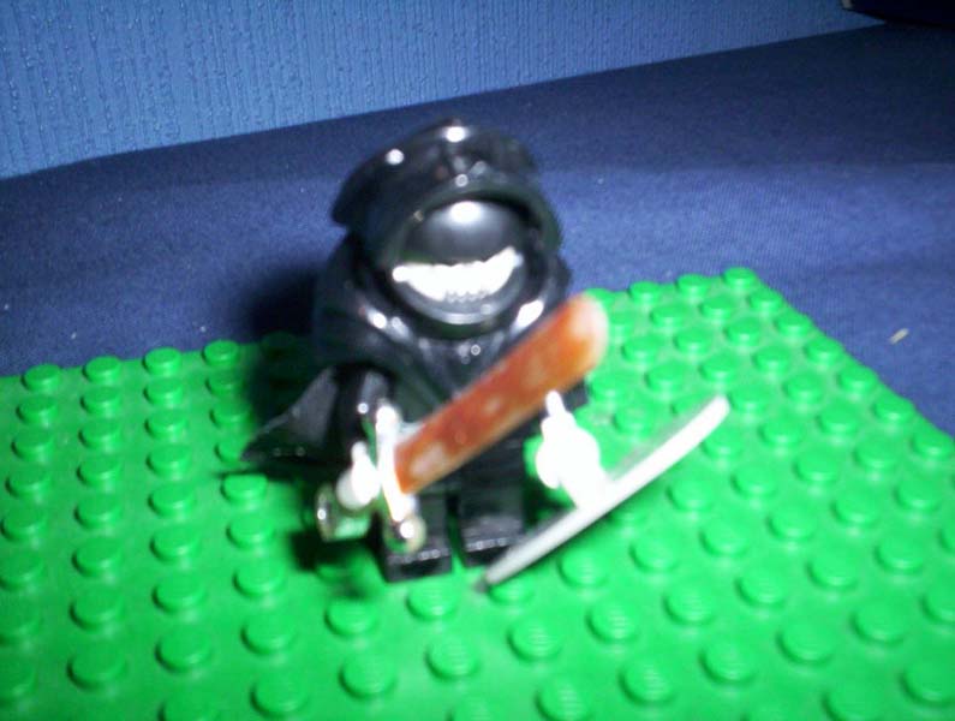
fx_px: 1051
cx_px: 478
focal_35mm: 38
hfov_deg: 48.9
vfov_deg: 37.9
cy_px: 360
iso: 140
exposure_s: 1/60
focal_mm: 4.99
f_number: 4.5
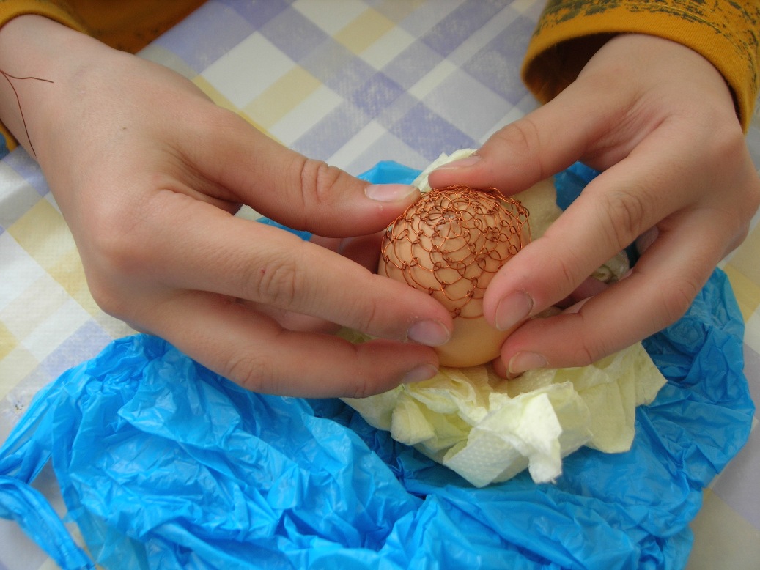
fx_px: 834
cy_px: 285
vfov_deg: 37.7
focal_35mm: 38
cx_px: 380
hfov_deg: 49.0
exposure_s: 1/66.3
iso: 64
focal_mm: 7.8
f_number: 2.8
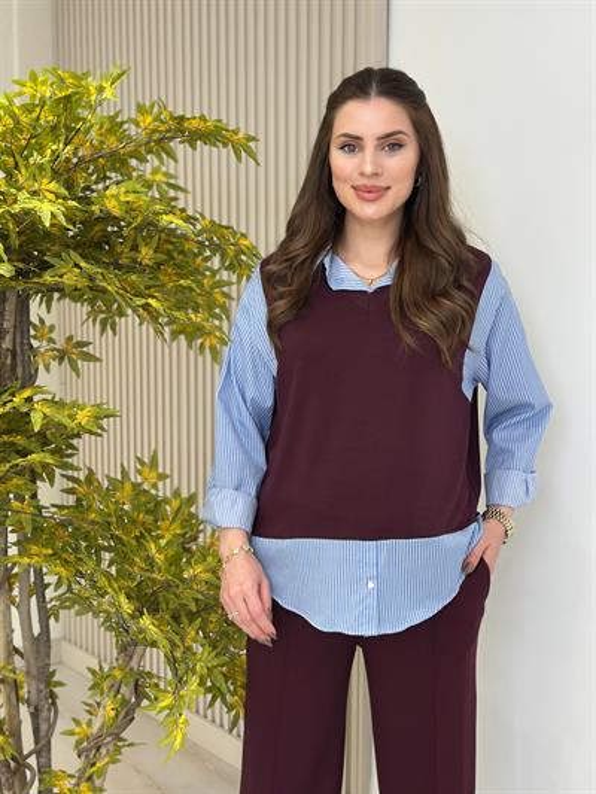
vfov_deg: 39.6
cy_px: 397
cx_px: 298
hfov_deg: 30.3
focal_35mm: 48
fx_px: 1101
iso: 80
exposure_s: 1/135
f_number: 1.78
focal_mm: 6.86
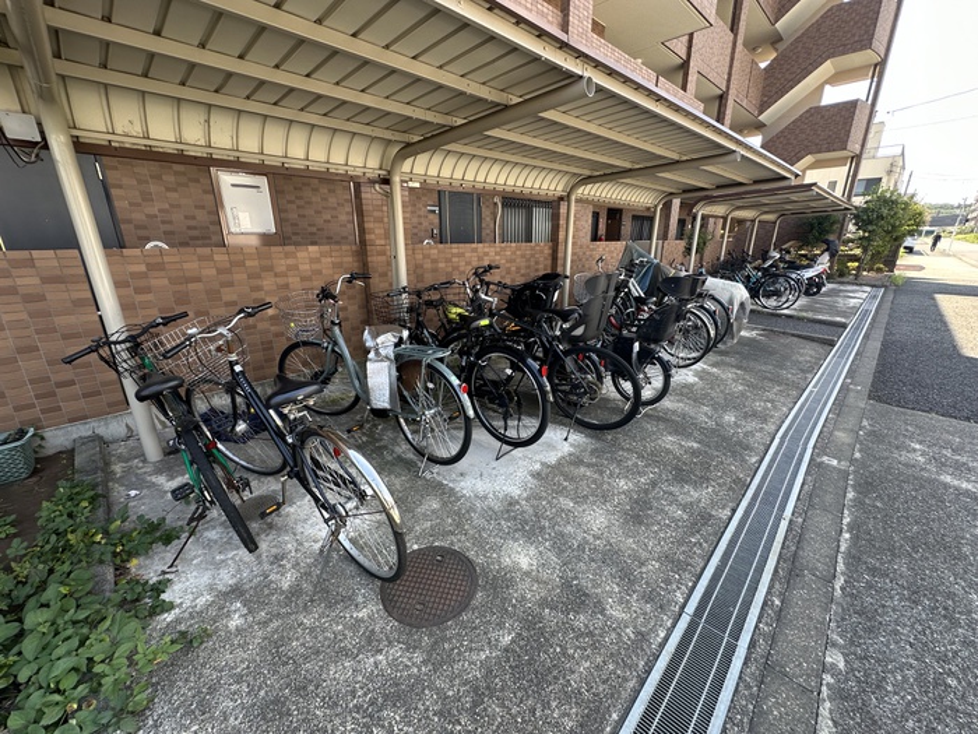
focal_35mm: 14
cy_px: 367
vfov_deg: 85.7
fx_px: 396
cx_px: 489
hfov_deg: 102.1
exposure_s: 1/123
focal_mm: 2.22
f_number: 2.2
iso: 40
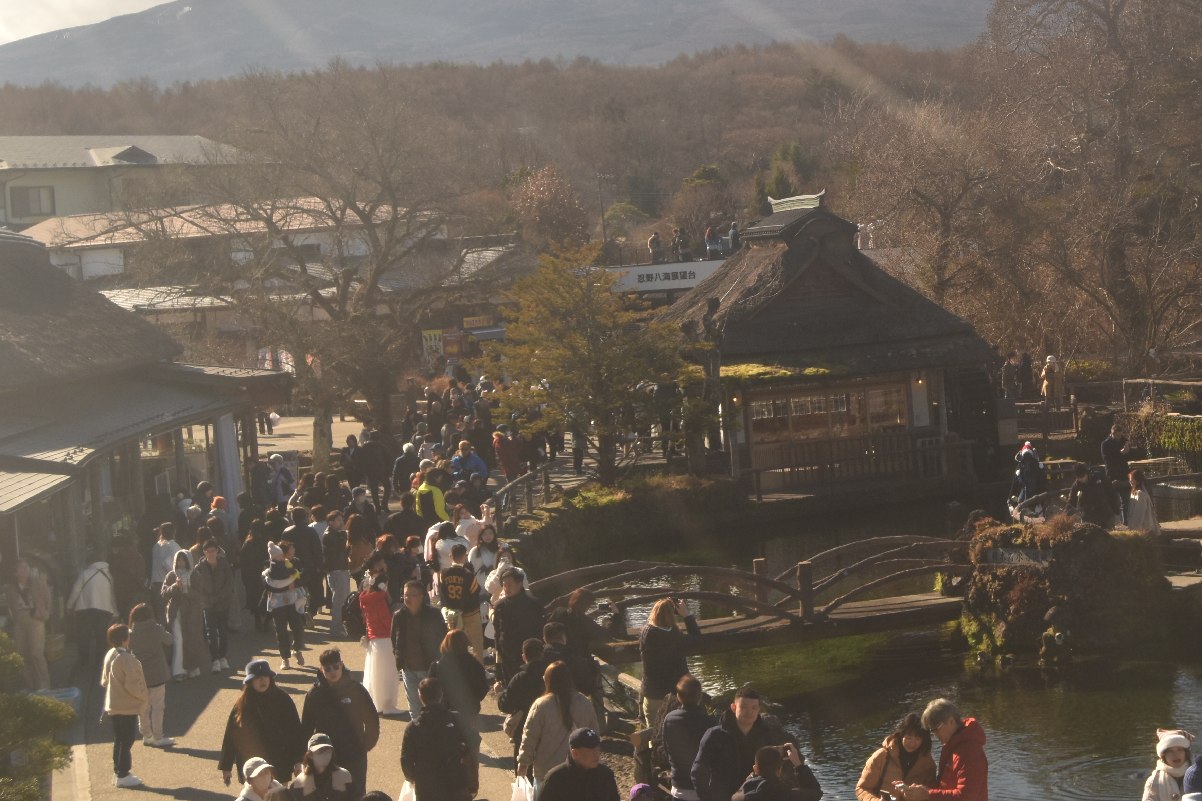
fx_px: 2633
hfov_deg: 25.1
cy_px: 149
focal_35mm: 79
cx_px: 1014
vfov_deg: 17.2
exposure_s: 1/200
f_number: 7.1
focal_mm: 31
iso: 200
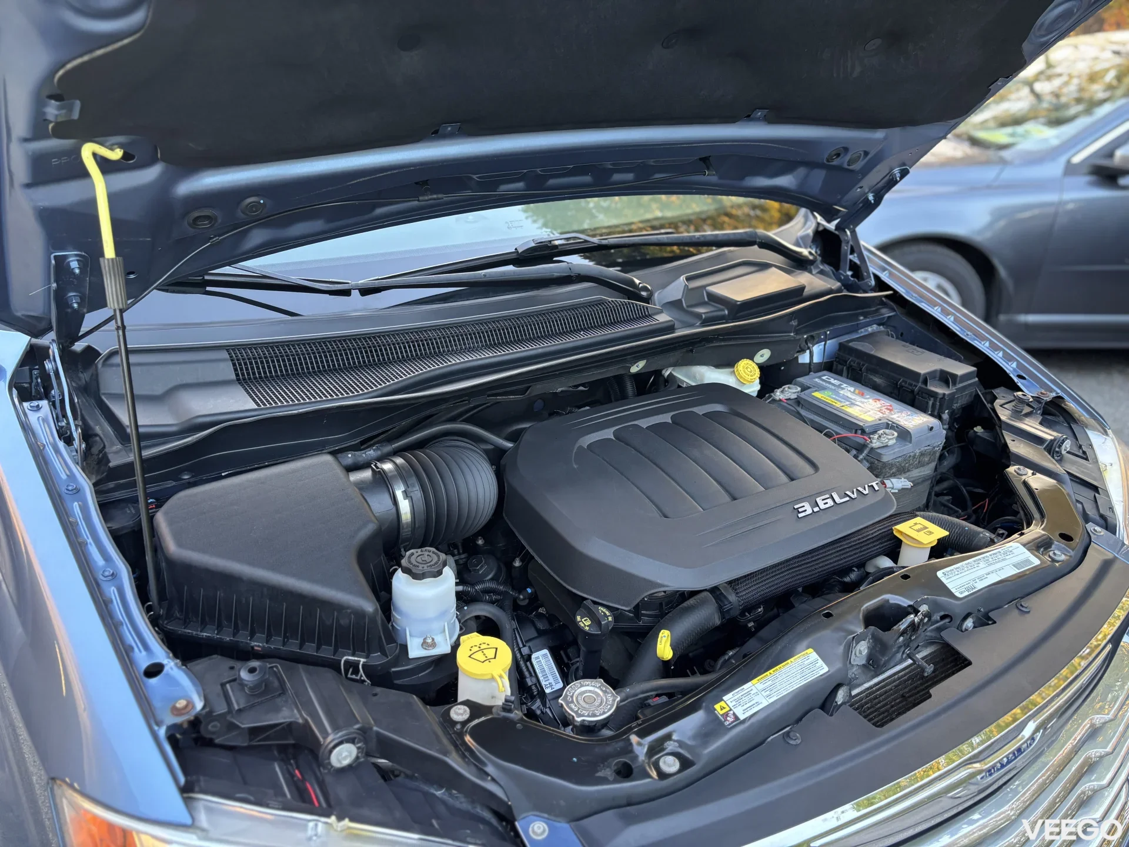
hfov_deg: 67.3
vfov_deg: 53.1
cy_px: 424
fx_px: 848
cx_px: 564
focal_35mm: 26
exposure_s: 1/60
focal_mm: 5.96
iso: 160
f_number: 1.6
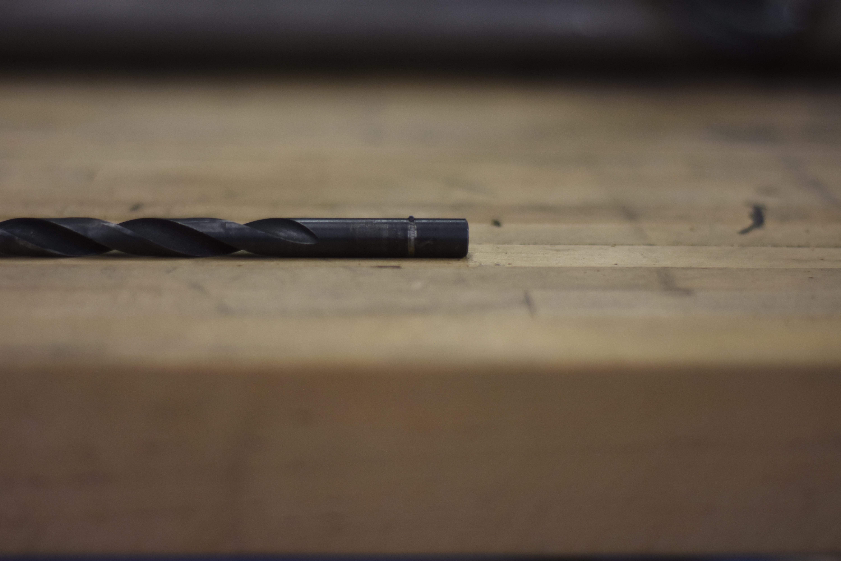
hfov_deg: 27.0
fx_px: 1752
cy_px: 280
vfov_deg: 18.2
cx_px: 420
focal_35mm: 75
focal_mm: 50
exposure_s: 1/320
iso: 640
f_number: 1.8
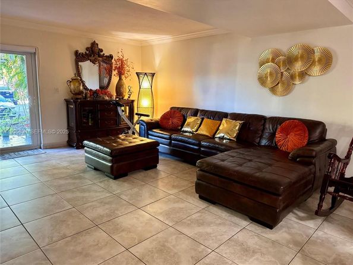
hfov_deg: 71.6
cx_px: 176
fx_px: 245
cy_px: 132
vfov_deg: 56.8
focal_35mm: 24
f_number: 1.78
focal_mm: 6.76
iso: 800
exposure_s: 1/60
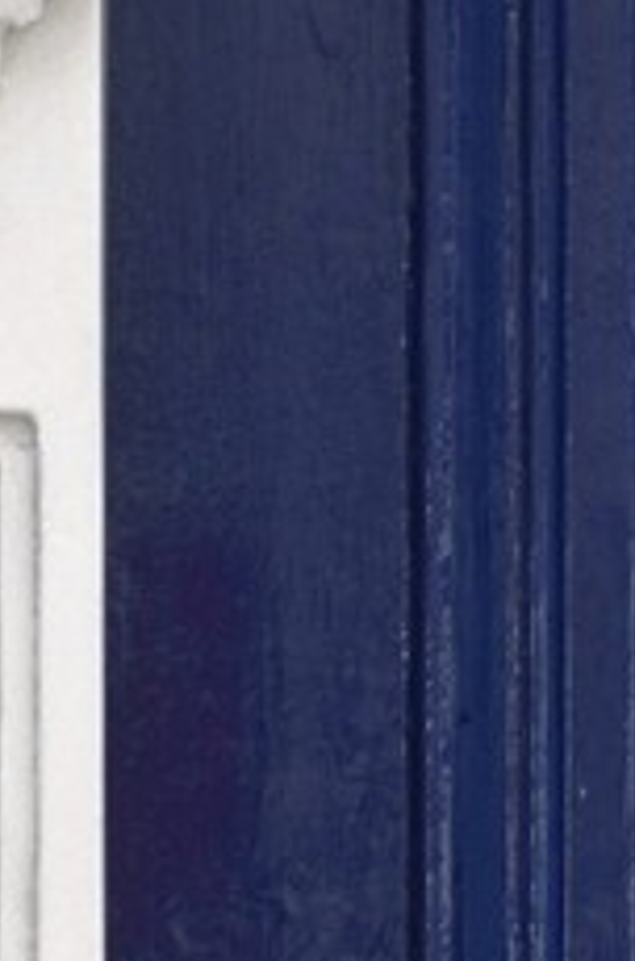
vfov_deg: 1.3
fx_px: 43106
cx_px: 1471
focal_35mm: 1619
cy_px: -1216
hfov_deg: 0.8
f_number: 4
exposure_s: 1/250
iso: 100
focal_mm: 155
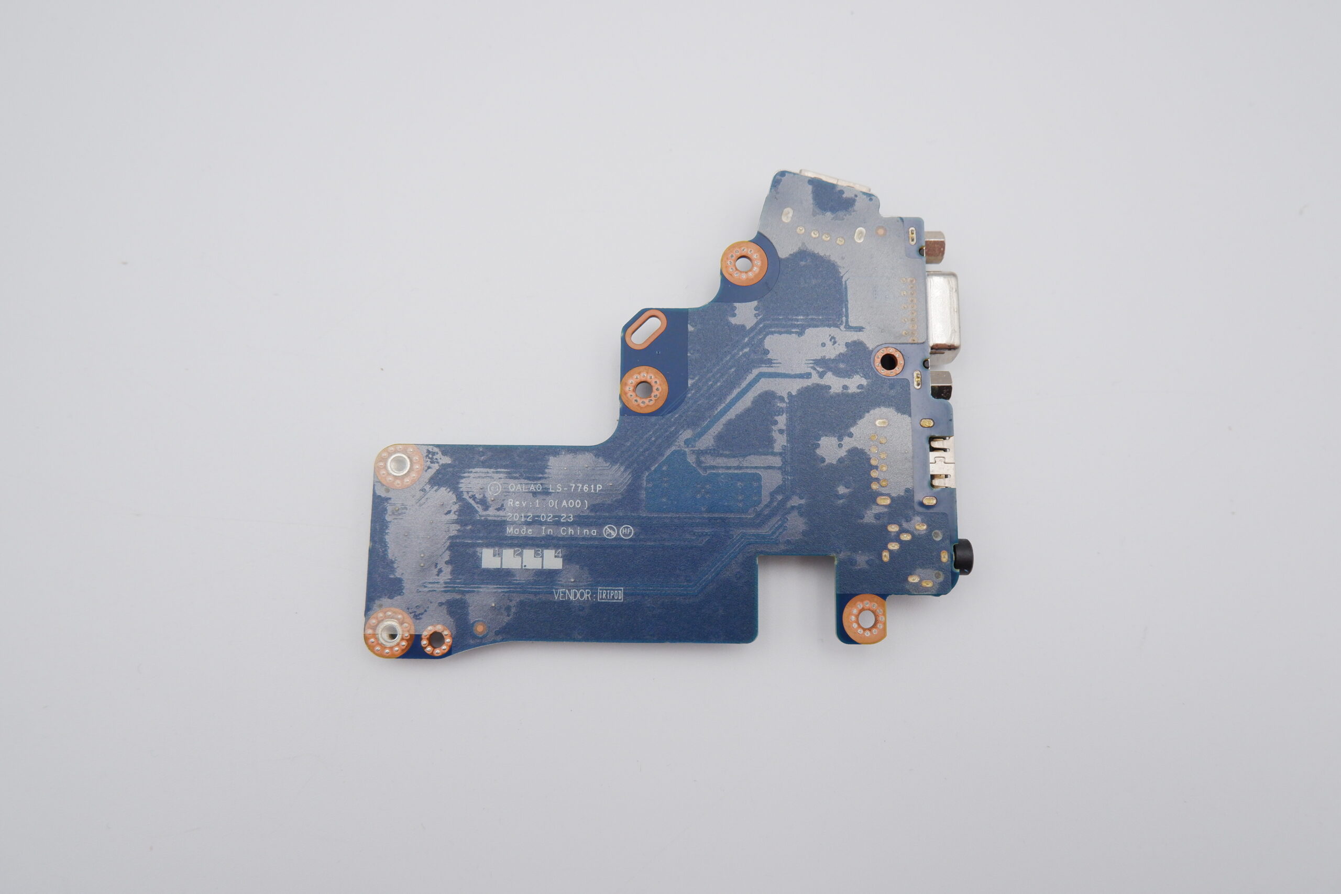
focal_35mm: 23
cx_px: 670
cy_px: 447
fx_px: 857
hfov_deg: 76.1
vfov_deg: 55.1
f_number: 5.6
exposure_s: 1/500
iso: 1250
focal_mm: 15
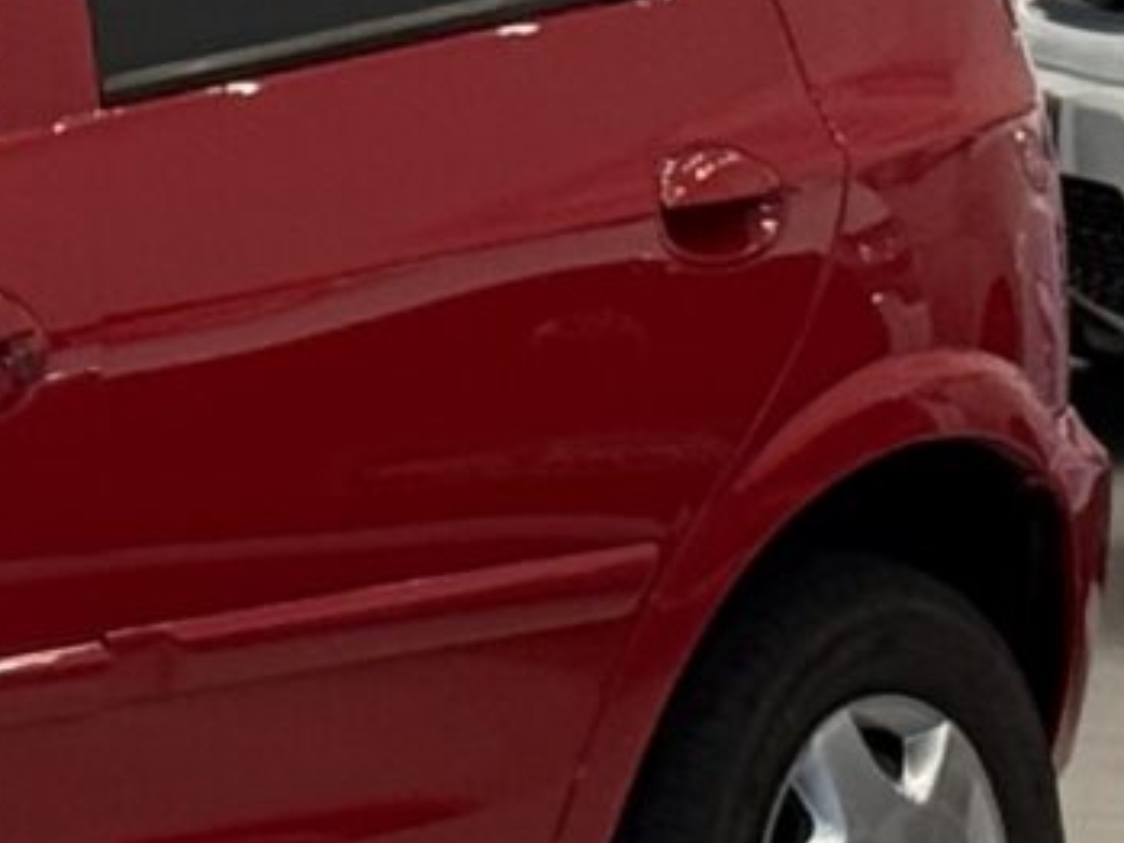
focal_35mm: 352
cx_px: -1308
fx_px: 11434
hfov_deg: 5.5
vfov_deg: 4.2
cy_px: 470
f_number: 1.78
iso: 160
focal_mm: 6.76
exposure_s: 1/60
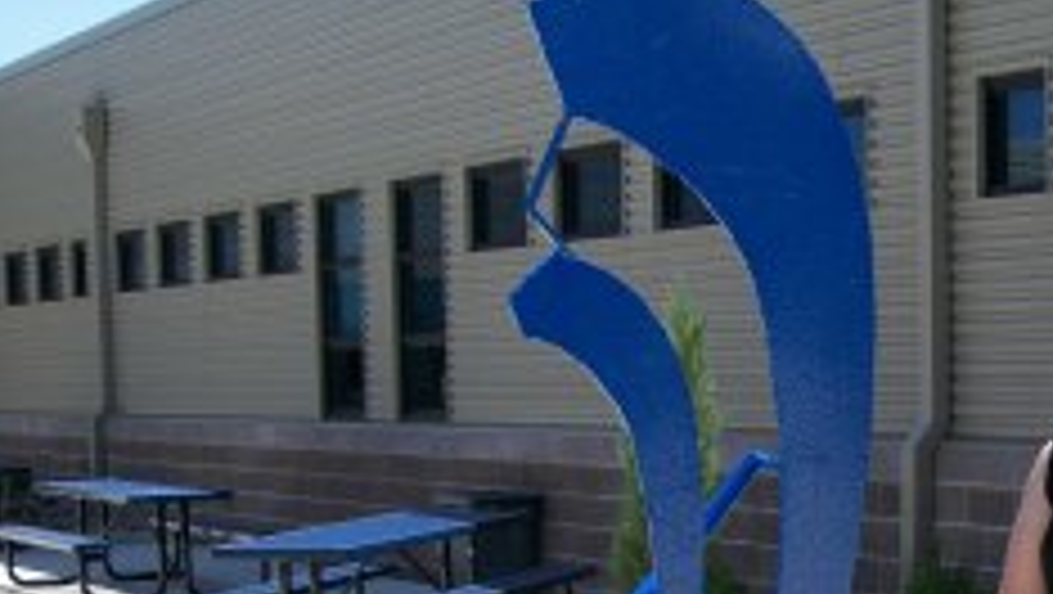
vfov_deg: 13.4
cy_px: 740
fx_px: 2459
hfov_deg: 23.4
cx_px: 999
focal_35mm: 88
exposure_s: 1/640
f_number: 3.1
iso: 64
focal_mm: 7.6
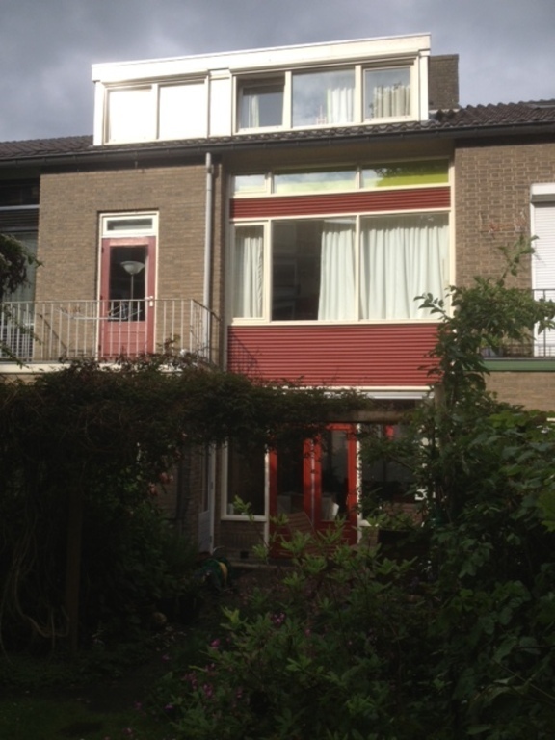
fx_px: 748
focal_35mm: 35
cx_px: 278
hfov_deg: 40.7
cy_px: 370
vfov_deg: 52.6
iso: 50
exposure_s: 1/1284
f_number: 2.4
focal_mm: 4.28
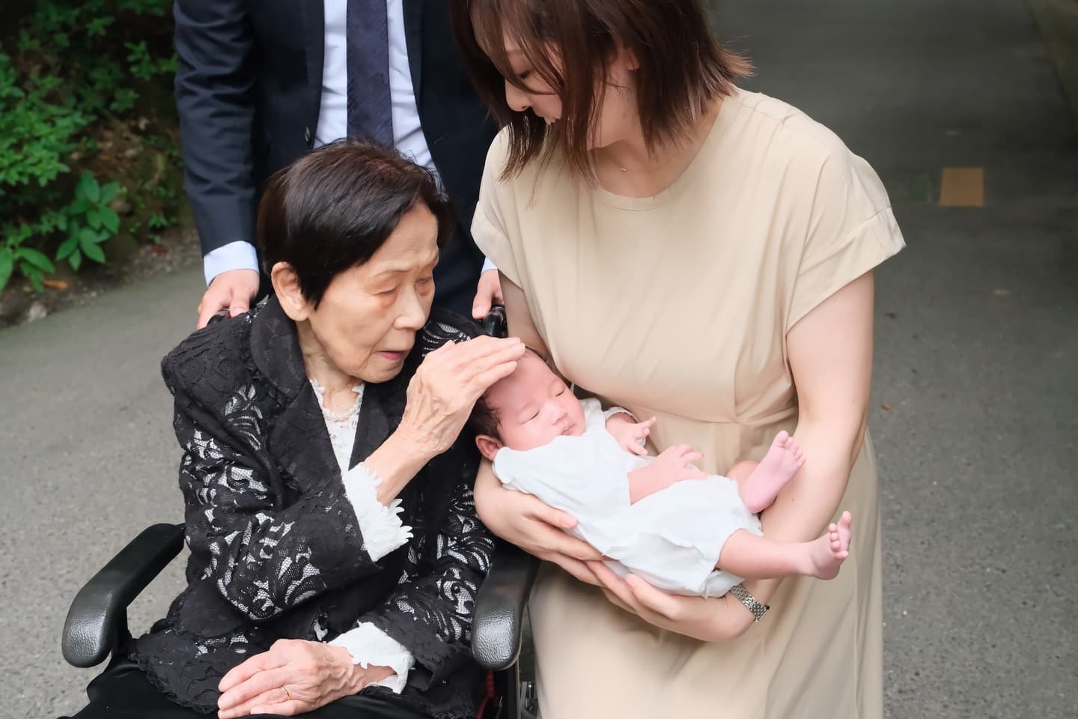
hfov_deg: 38.9
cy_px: 360
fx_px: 1527
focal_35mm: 51
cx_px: 539
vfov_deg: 26.5
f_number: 5.6
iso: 1600
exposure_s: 1/160
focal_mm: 34.2
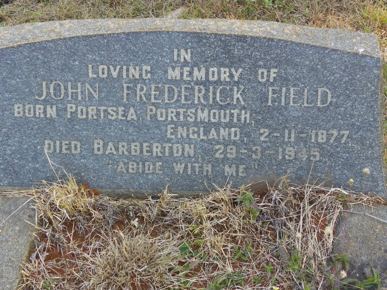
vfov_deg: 22.9
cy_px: 145
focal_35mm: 64
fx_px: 716
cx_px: 194
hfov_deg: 30.3
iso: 64
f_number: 3.5
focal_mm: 11.4
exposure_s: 1/40
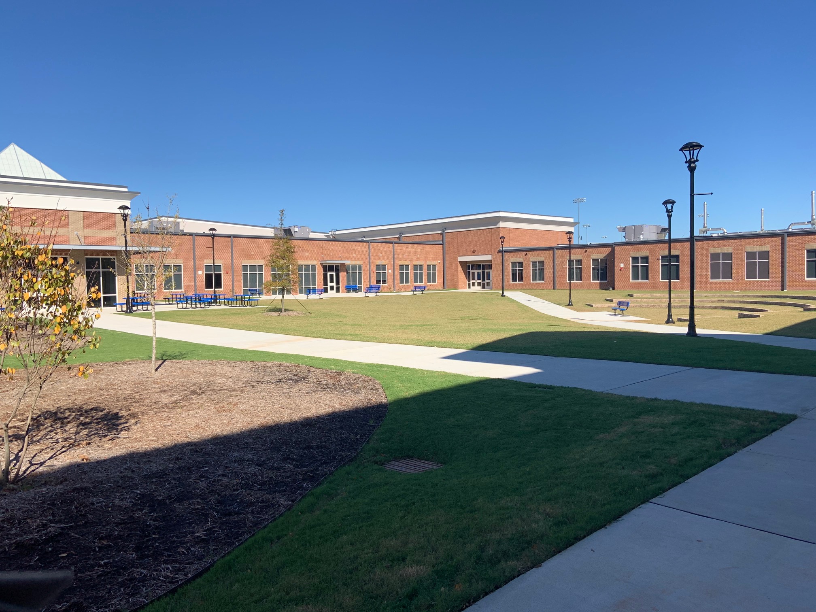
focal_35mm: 26
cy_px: 306
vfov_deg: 53.1
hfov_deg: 67.3
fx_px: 613
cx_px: 408
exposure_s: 1/2257
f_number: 1.8
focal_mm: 4.25
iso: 25
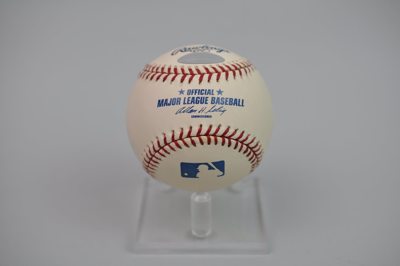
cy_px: 133
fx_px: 666
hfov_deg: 33.4
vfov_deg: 22.6
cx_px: 200
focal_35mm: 60
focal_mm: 40
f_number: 4
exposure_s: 1/60
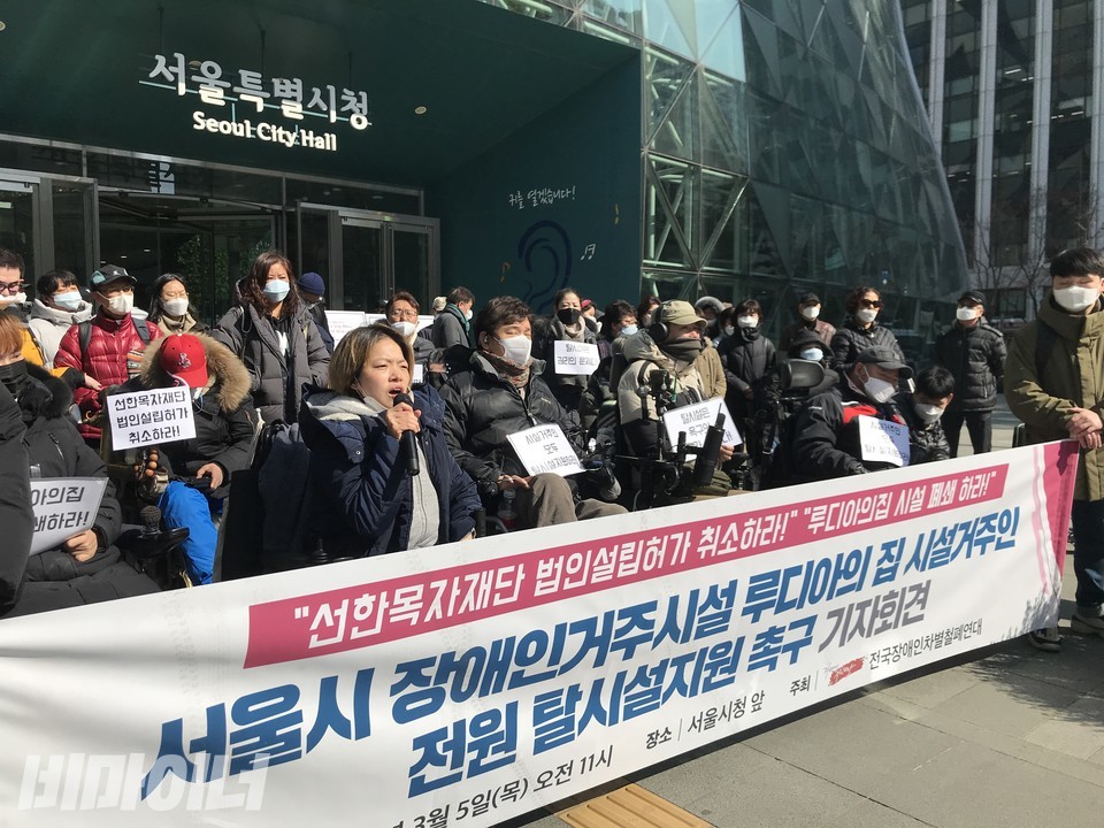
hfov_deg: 63.4
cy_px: 414
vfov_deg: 49.7
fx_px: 893
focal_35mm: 28
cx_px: 552
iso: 20
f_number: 1.8
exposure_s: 1/3195
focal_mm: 3.99
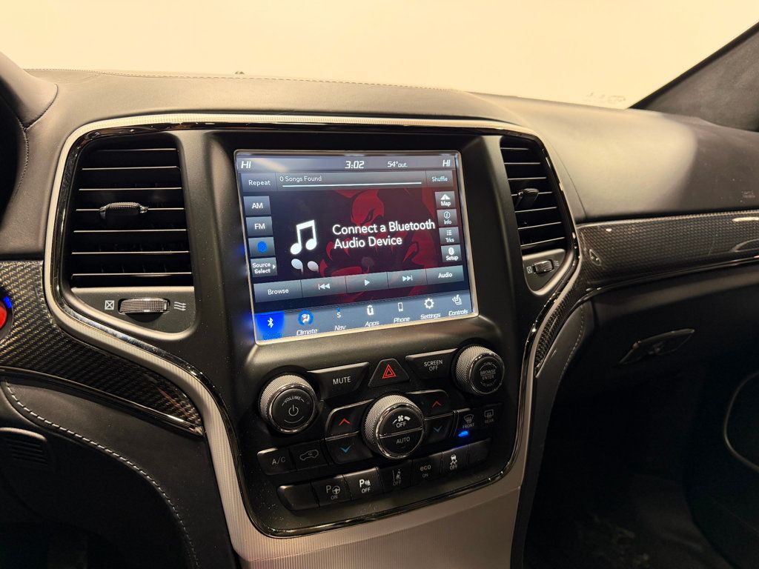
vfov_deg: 56.8
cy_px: 284
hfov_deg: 71.6
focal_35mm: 24
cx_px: 380
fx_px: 526
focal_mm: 6.76
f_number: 1.78
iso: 250
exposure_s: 1/60
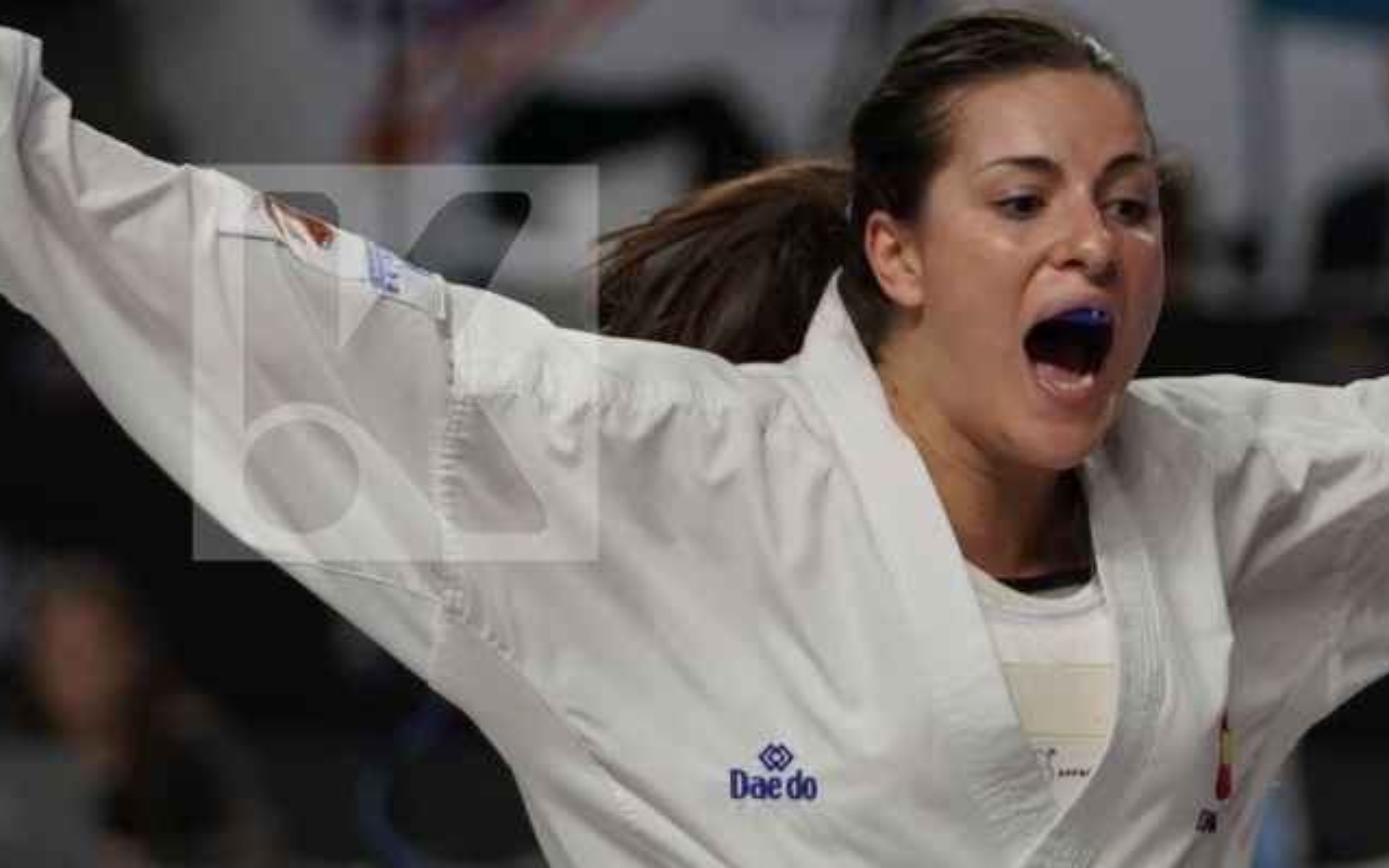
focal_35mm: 517
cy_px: 363
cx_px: 1133
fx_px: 19566
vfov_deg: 2.5
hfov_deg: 4.1
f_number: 2.8
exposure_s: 1/1000
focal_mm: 120
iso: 640
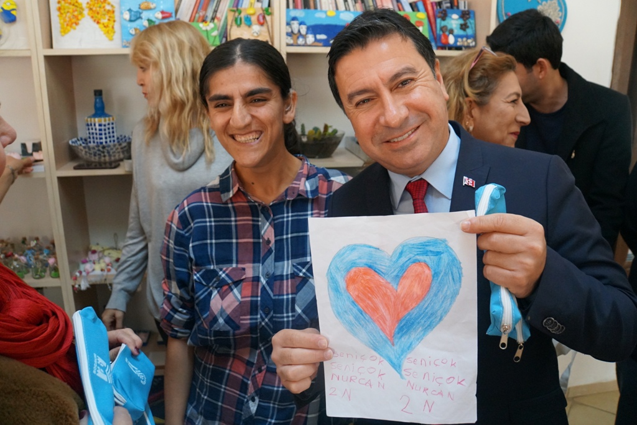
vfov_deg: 48.0
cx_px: 318
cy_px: 212
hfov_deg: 67.4
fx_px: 478
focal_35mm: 27
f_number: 4
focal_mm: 18
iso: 3200
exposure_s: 1/160
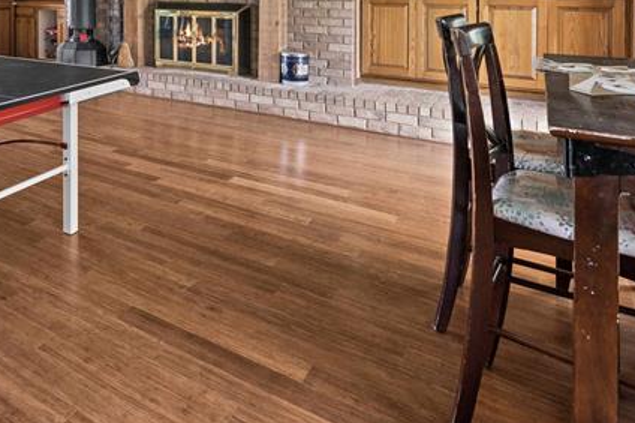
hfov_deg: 58.6
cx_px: 124
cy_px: 3
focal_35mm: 29
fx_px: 511
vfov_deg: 39.7
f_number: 5
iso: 320
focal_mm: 12
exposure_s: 1/30
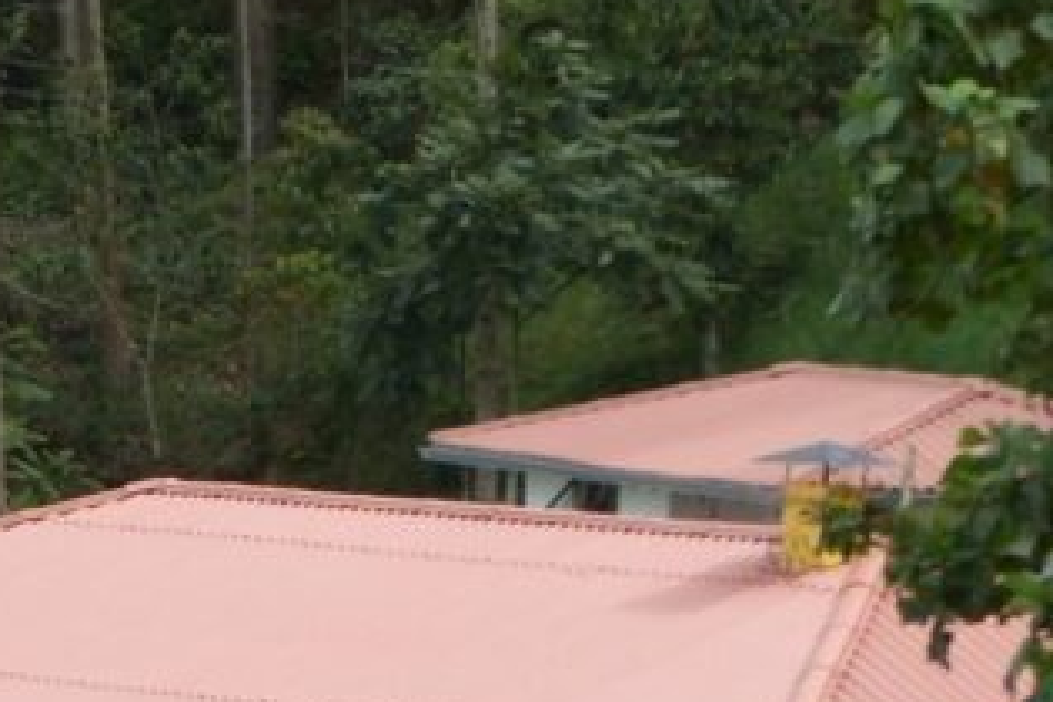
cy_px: 1177
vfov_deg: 4.0
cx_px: -124
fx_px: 10090
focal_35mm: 345
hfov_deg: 5.9
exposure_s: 1/400
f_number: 4
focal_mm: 18.3
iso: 100
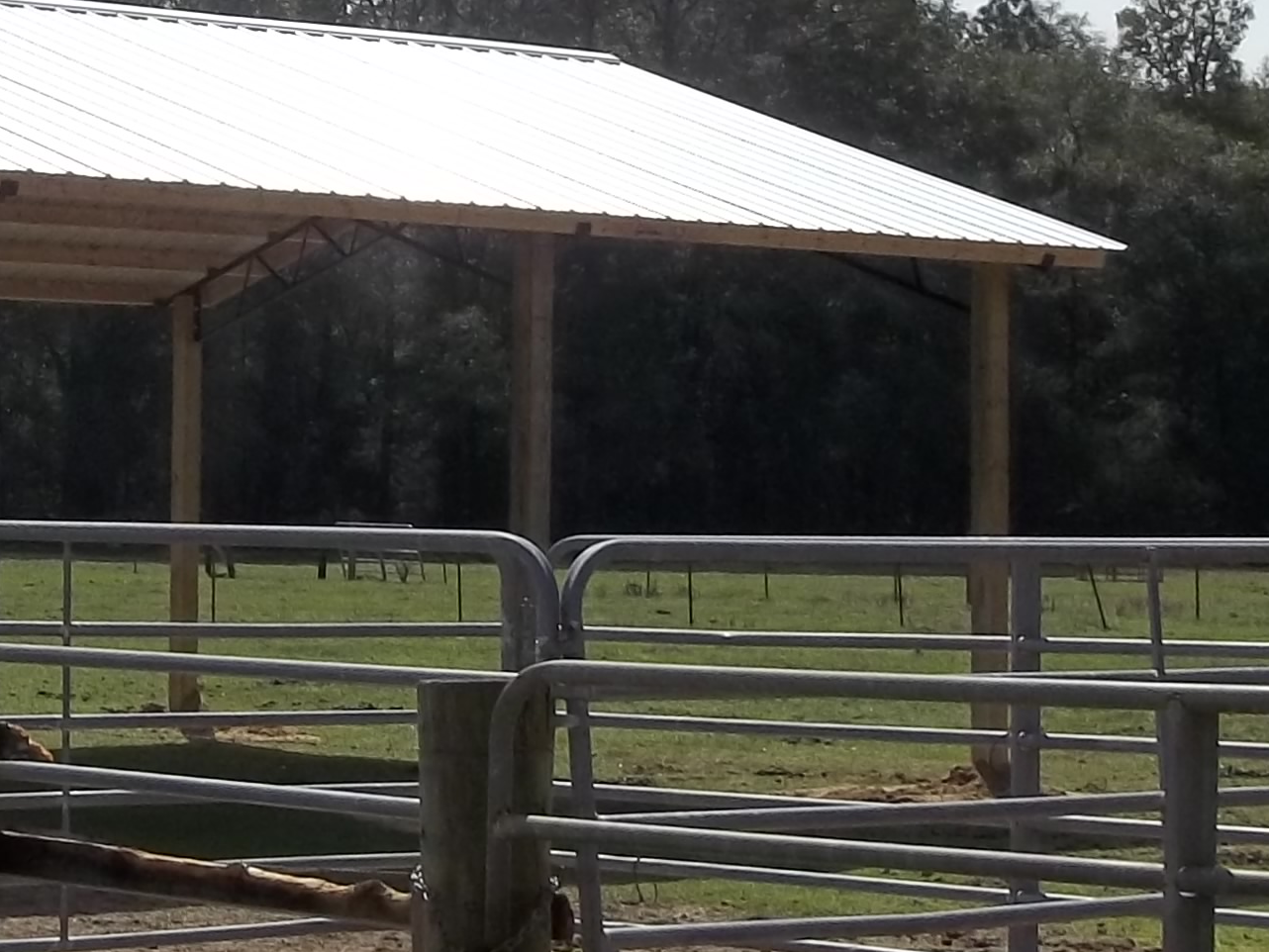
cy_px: 385
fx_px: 3923
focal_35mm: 107
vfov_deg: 13.8
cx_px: -161
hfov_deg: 17.7
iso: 64
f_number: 8.8
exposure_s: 1/250
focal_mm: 5.7
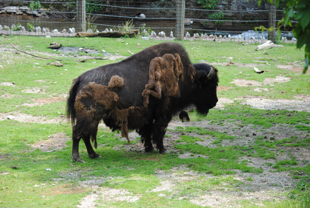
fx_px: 1108
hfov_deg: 15.9
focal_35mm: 129
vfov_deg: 10.7
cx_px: 155
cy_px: 104
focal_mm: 85
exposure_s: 1/400
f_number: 5
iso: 200
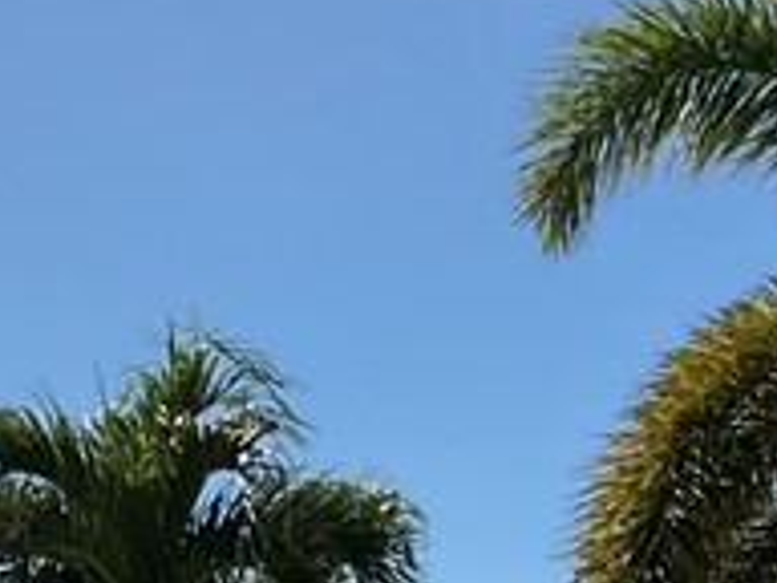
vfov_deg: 8.8
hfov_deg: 12.7
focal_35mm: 155
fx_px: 3479
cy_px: 1364
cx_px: 251
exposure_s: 1/2141
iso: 16
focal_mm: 3
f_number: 1.8
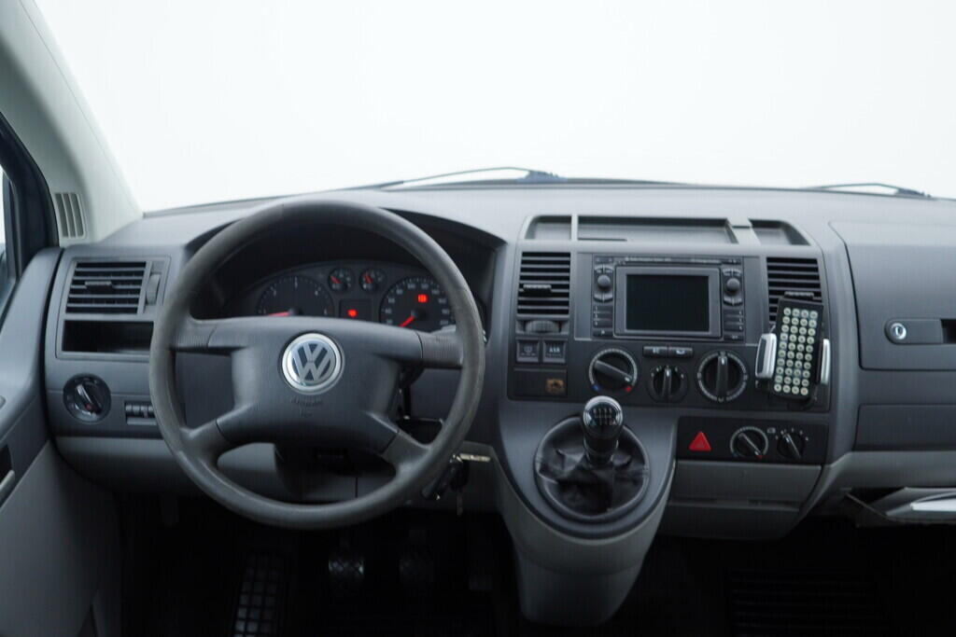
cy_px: 318
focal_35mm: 36
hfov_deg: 53.1
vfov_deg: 36.9
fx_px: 956
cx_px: 478
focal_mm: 24
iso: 125
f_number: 2.8
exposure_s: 1/40
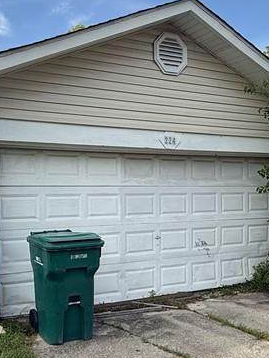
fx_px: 414
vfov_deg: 46.5
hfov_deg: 35.4
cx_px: 75
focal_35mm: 40
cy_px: 217
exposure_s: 1/494
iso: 50
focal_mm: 2.22
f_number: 2.2
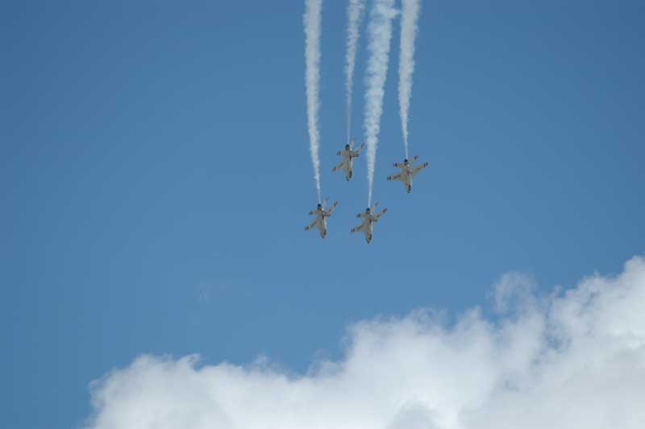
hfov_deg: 5.1
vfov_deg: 3.4
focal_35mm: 405
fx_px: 7250
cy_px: 214
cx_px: 322
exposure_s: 1/1500
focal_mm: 270
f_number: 5.6
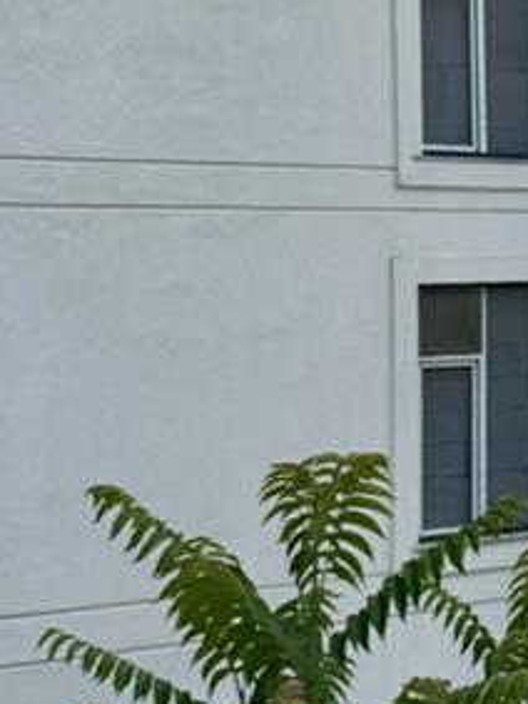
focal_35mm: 110
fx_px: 2239
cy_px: 139
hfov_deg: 12.2
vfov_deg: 17.7
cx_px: 991
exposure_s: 1/4608
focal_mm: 6.76
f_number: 1.78
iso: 80
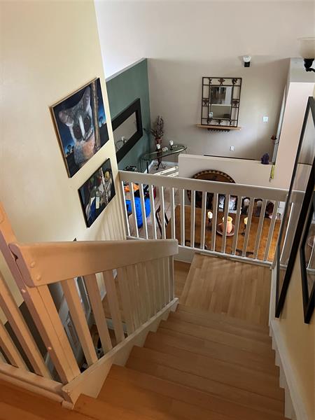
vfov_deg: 67.3
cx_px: 158
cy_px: 210
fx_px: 315
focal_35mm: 26
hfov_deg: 53.1
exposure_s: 1/40
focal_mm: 5.7
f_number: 1.5
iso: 500
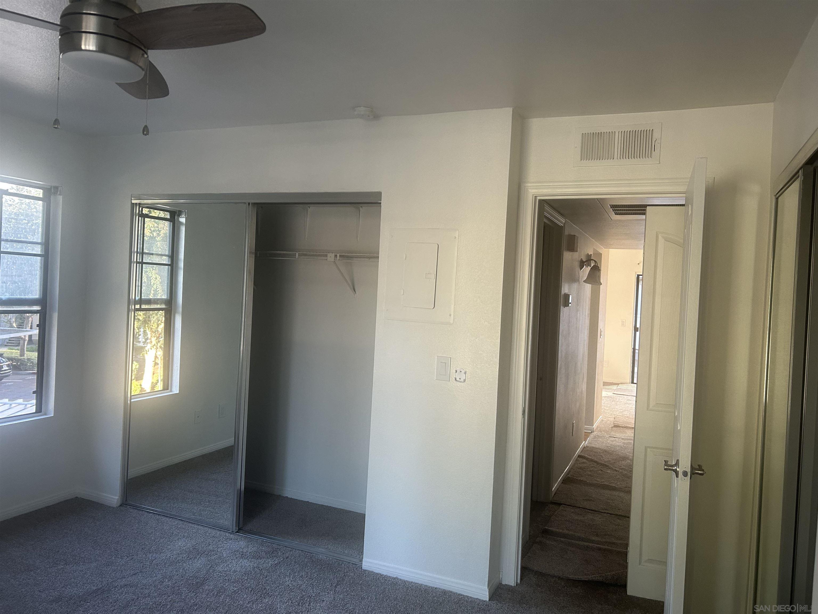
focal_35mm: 26
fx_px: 614
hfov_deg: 67.3
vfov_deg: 53.1
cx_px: 409
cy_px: 307
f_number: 1.5
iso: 125
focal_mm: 5.7
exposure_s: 1/120
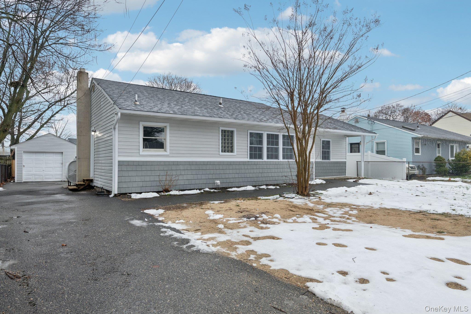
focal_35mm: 22
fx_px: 288
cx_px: 236
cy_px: 157
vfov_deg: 57.2
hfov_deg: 78.6
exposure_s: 1/100
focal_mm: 22
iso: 400
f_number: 8
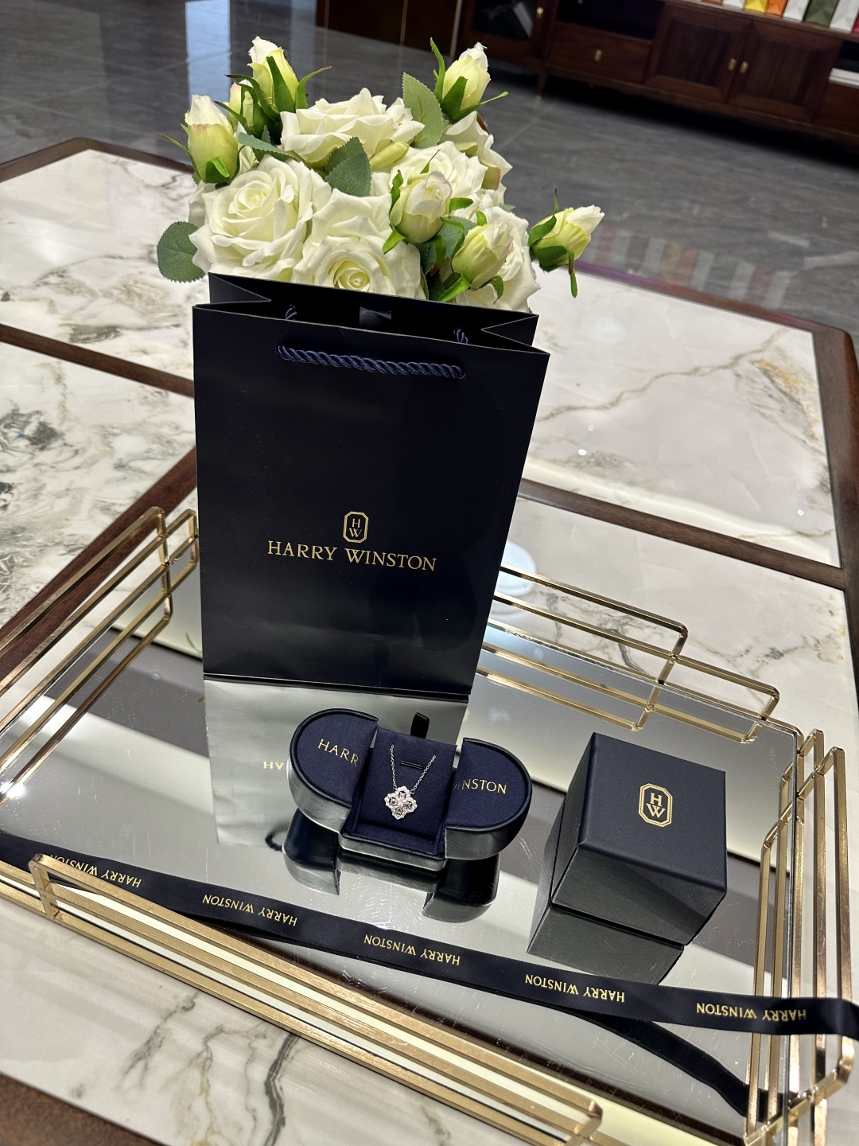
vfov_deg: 71.6
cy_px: 573
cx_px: 430
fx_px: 794
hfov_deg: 56.8
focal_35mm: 24
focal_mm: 6.86
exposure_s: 1/50
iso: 125
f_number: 1.78
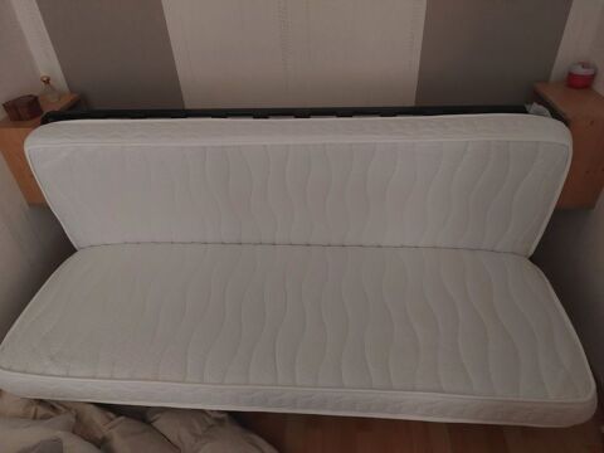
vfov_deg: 54.9
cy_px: 226
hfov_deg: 69.4
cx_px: 302
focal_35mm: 25
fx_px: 436
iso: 640
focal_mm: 5.23
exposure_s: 1/14
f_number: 1.8
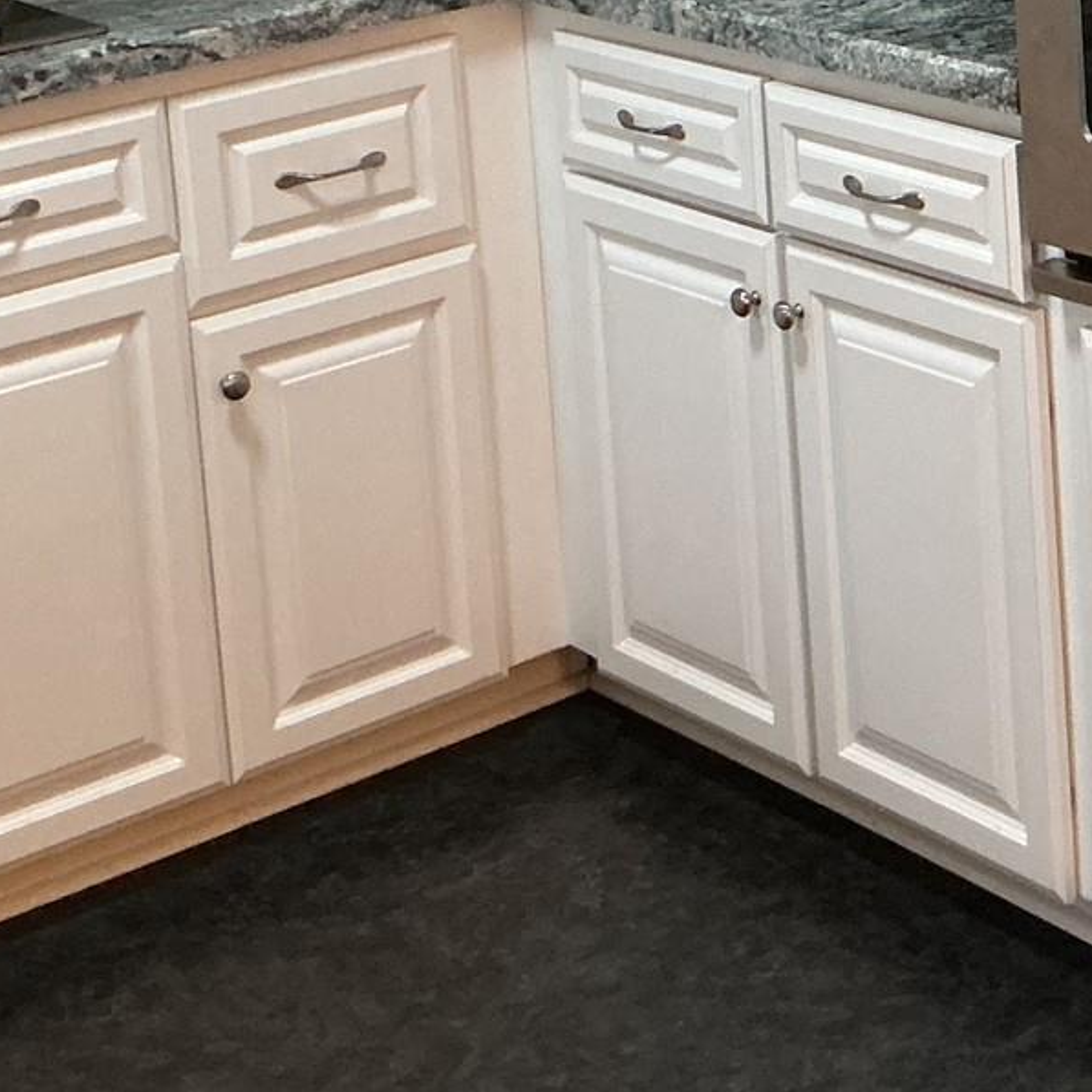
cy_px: -238
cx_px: 1268
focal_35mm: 88
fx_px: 3141
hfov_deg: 18.8
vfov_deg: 18.6
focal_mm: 3
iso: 250
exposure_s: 1/40
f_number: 1.8
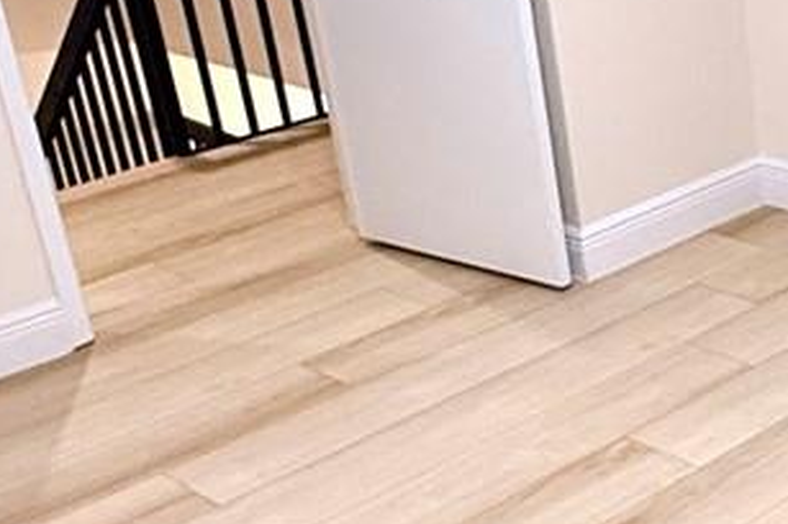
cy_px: 270
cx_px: 996
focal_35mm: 76
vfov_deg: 17.9
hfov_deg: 23.8
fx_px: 1662
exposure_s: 1/60
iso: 200
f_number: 2.2
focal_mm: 2.22
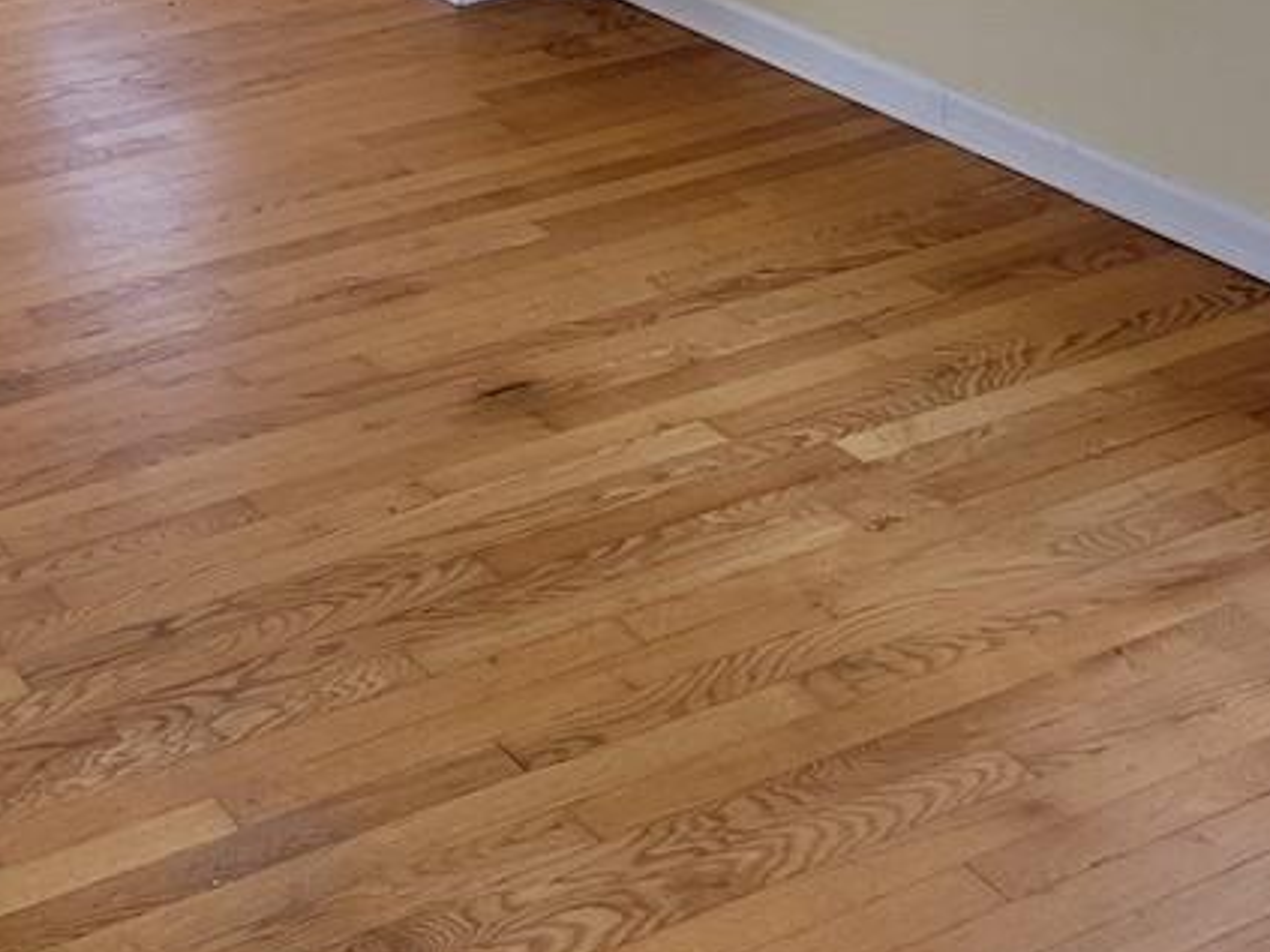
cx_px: -75
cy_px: -114
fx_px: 2311
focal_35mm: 63
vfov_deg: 21.9
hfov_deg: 28.3
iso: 320
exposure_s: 1/40
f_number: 1.8
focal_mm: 5.4
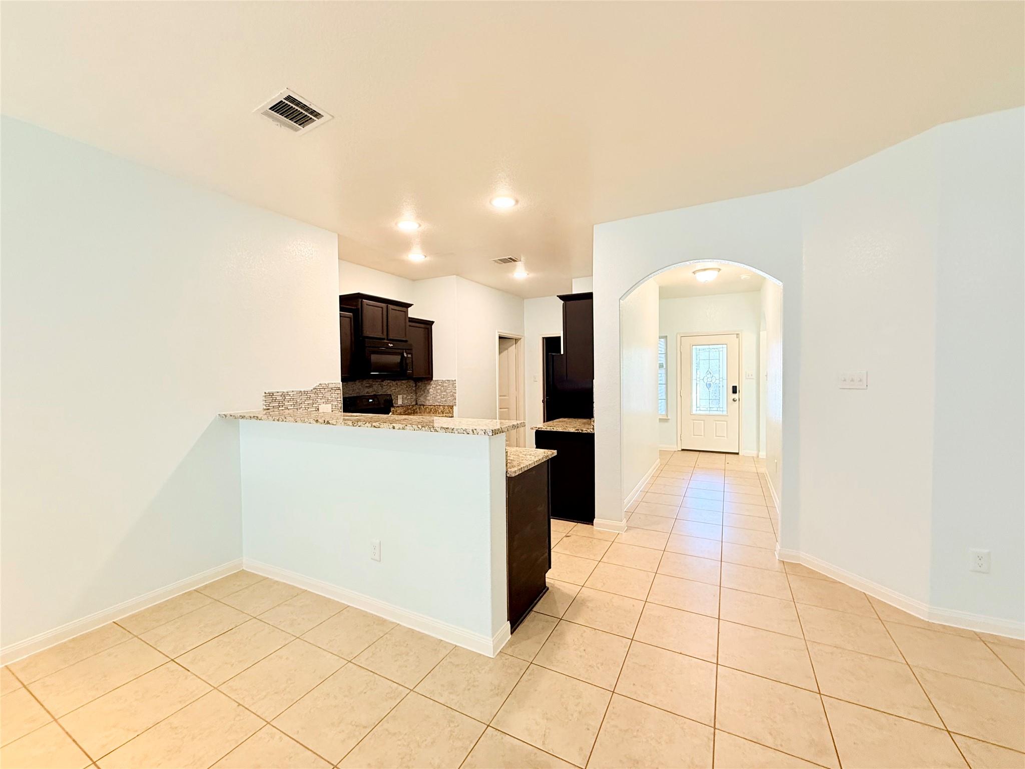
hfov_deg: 102.1
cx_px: 512
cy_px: 384
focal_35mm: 14
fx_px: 415
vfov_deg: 85.7
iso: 200
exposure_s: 1/60
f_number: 2.2
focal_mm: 2.22
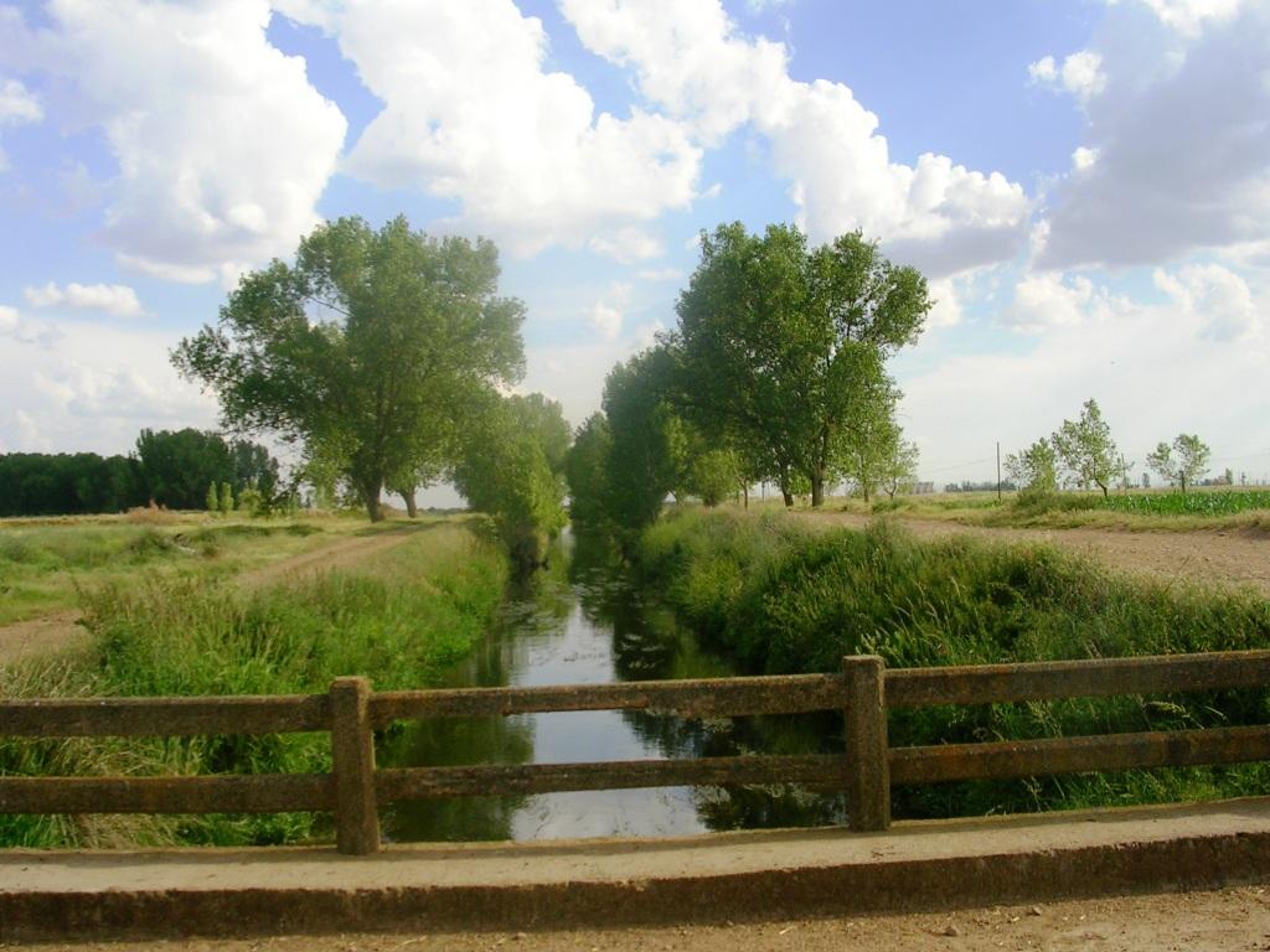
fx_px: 1394
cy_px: 476
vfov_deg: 37.7
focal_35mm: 38
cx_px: 635
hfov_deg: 49.0
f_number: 5.6
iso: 50
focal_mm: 5.8
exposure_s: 1/212
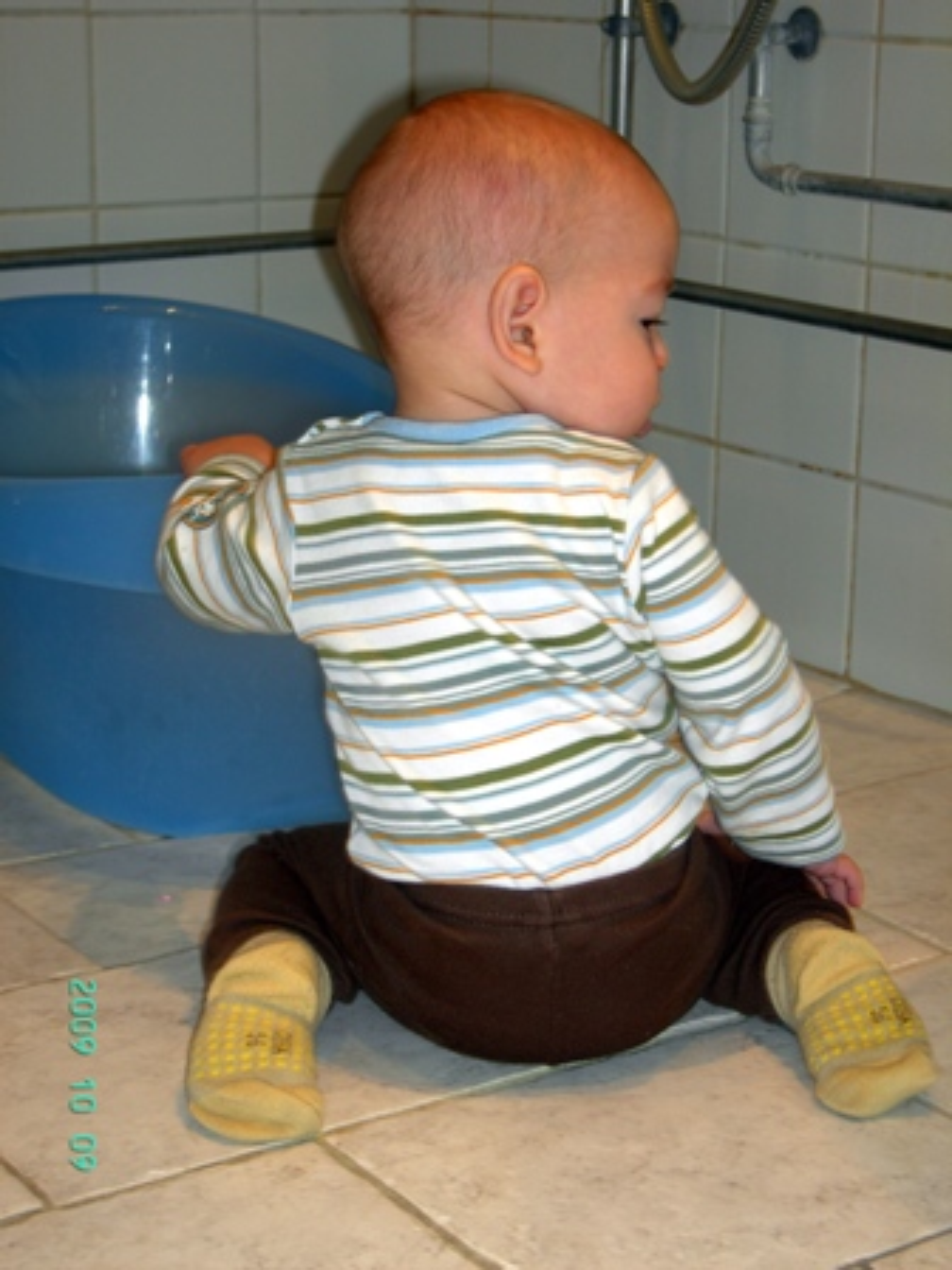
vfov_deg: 28.6
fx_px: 2493
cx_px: 476
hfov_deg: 21.6
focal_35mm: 68
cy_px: 635
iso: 50
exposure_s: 1/13
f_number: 3.5
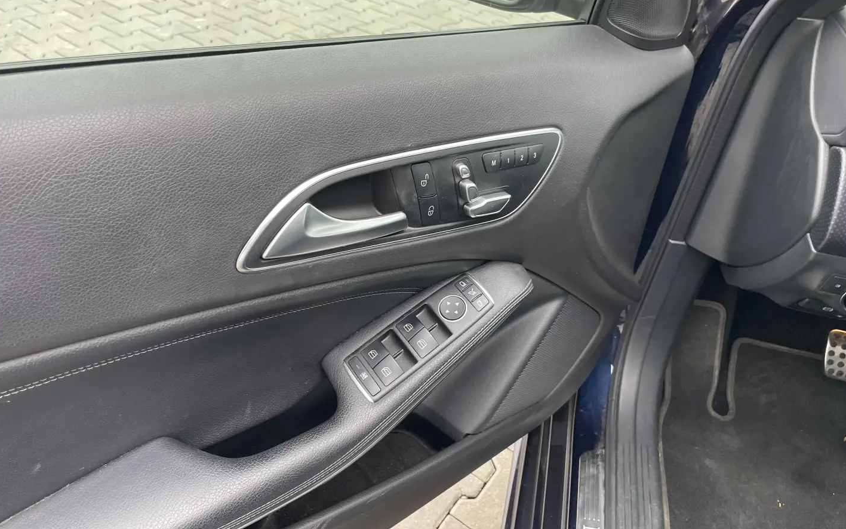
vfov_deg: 44.5
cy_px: 250
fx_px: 646
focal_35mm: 28
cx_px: 423
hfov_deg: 66.5
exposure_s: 1/121
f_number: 1.6
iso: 100
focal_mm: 4.2
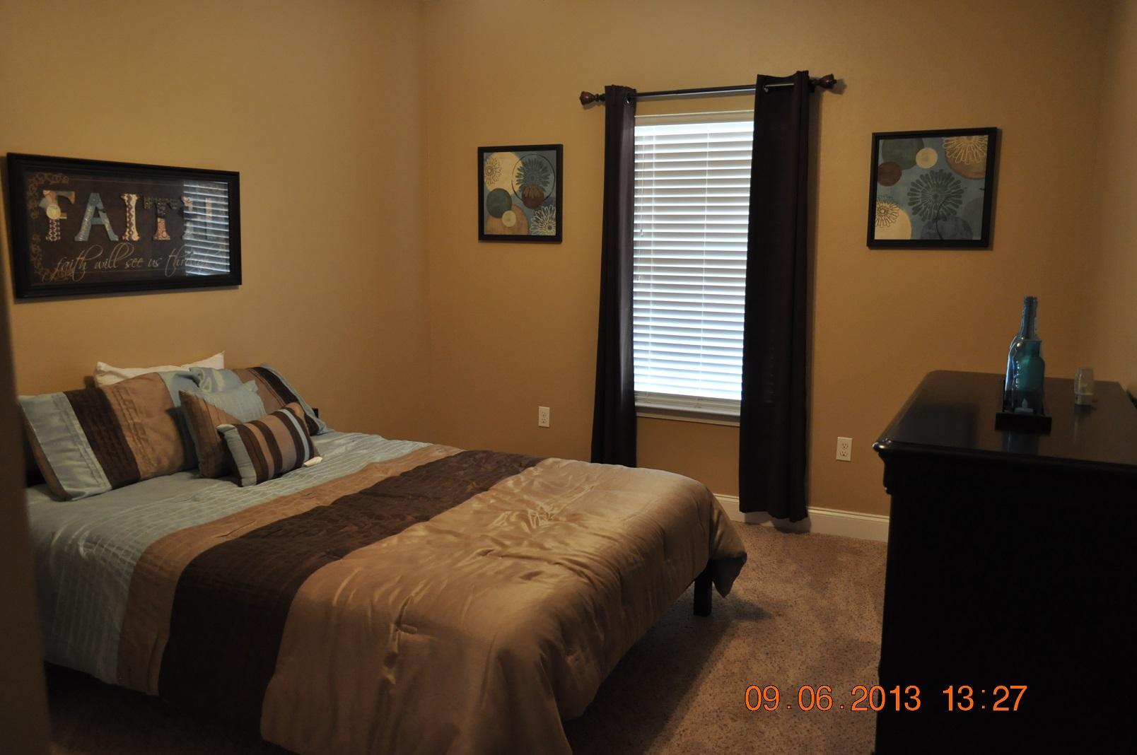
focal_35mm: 27
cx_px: 568
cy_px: 378
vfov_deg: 47.8
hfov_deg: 67.4
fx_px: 852
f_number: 3.5
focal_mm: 18
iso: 800
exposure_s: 1/45
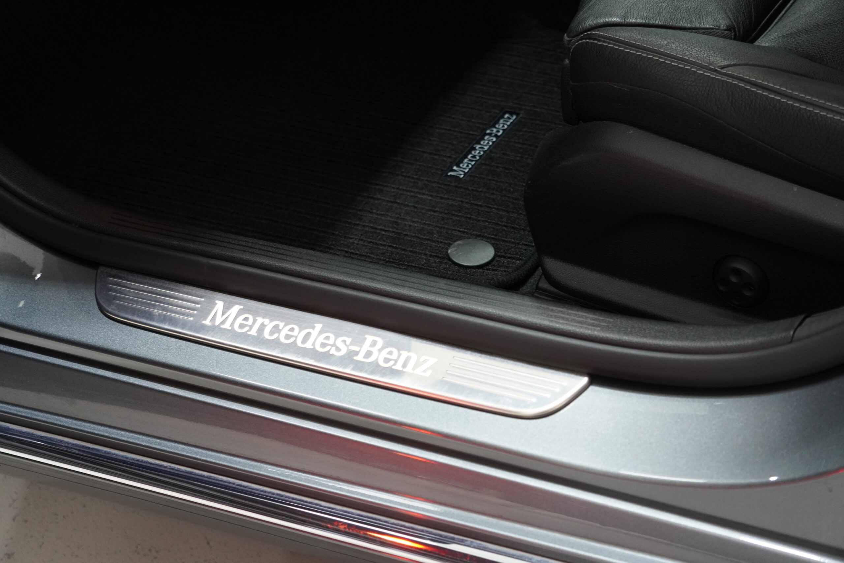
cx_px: 422
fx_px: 1934
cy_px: 282
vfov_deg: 16.6
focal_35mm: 82
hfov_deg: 24.6
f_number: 4.5
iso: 1250
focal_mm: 55
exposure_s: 1/40
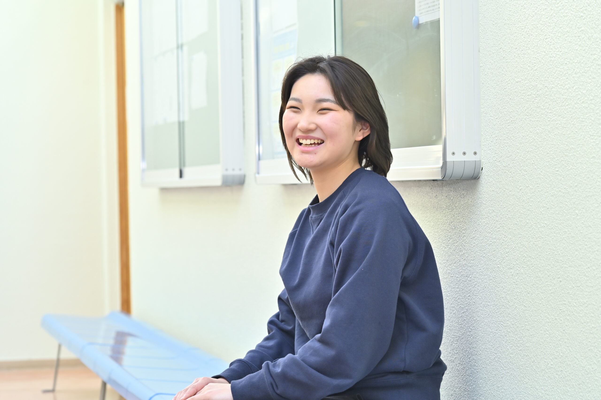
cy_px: 200
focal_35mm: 92
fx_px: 1535
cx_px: 300
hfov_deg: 22.2
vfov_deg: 14.8
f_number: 5.6
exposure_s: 1/125
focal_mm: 92
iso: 800
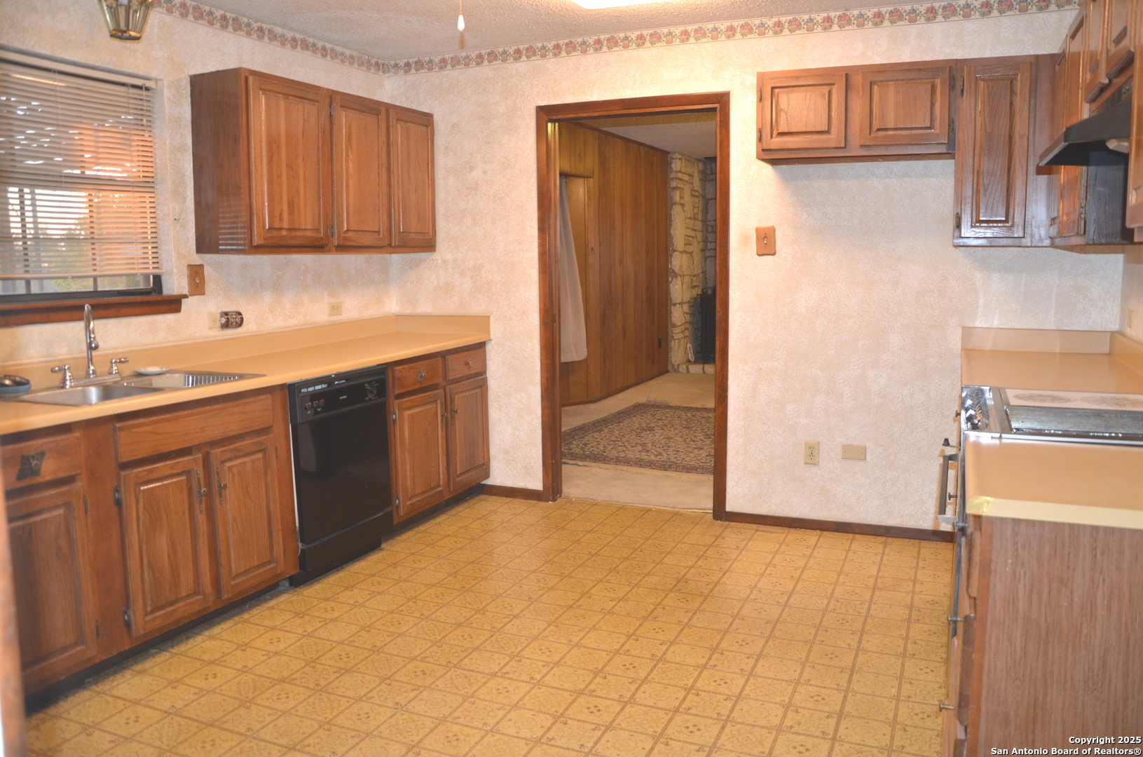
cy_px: 378
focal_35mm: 27
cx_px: 572
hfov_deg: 67.5
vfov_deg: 47.7
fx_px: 855
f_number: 3.5
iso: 800
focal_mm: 18
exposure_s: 1/60
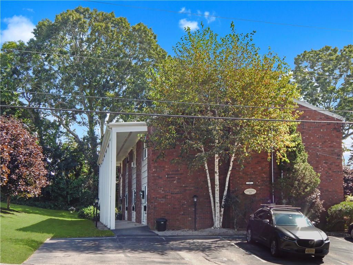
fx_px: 438
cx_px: 176
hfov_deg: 43.9
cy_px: 132
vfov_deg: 33.6
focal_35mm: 43
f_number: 3.6
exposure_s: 1/400
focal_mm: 7.7
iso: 125
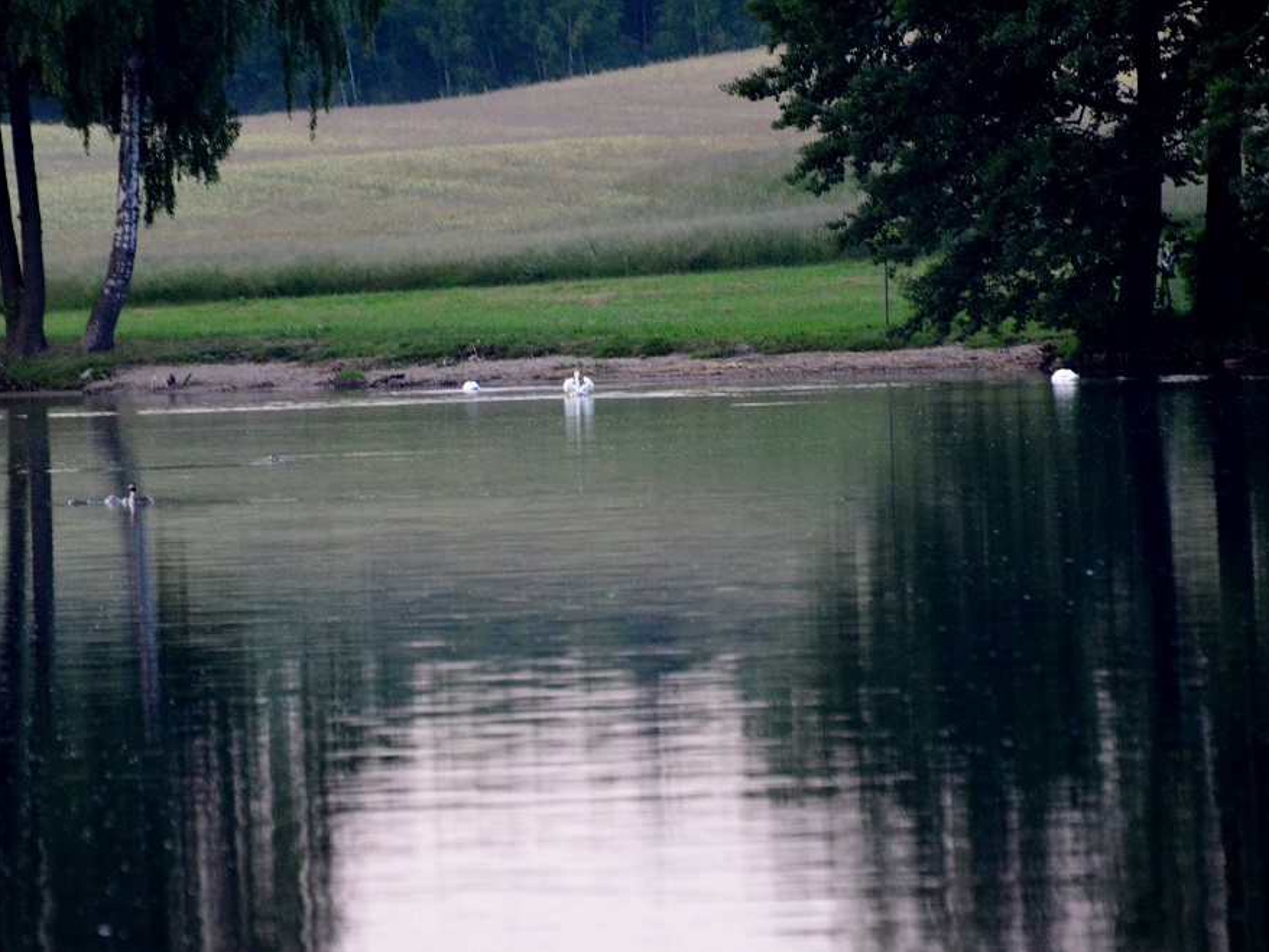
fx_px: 18005
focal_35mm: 491
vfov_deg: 3.0
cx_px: 601
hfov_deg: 4.0
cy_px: 476
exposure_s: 1/320
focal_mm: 300
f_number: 5.6
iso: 3200
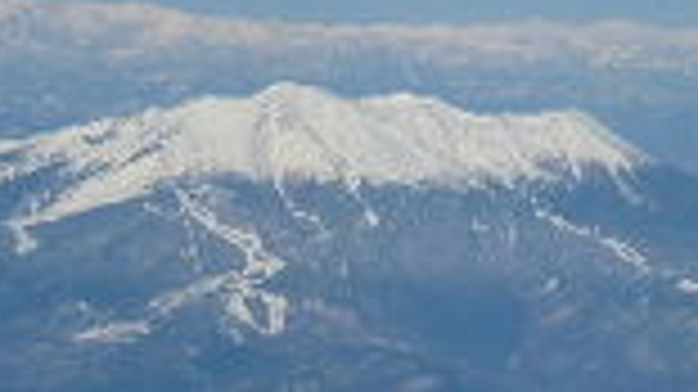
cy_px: 349
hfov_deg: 6.7
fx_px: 5920
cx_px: 419
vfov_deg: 3.8
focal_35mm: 320
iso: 80
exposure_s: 1/800
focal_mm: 12.2
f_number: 5.6
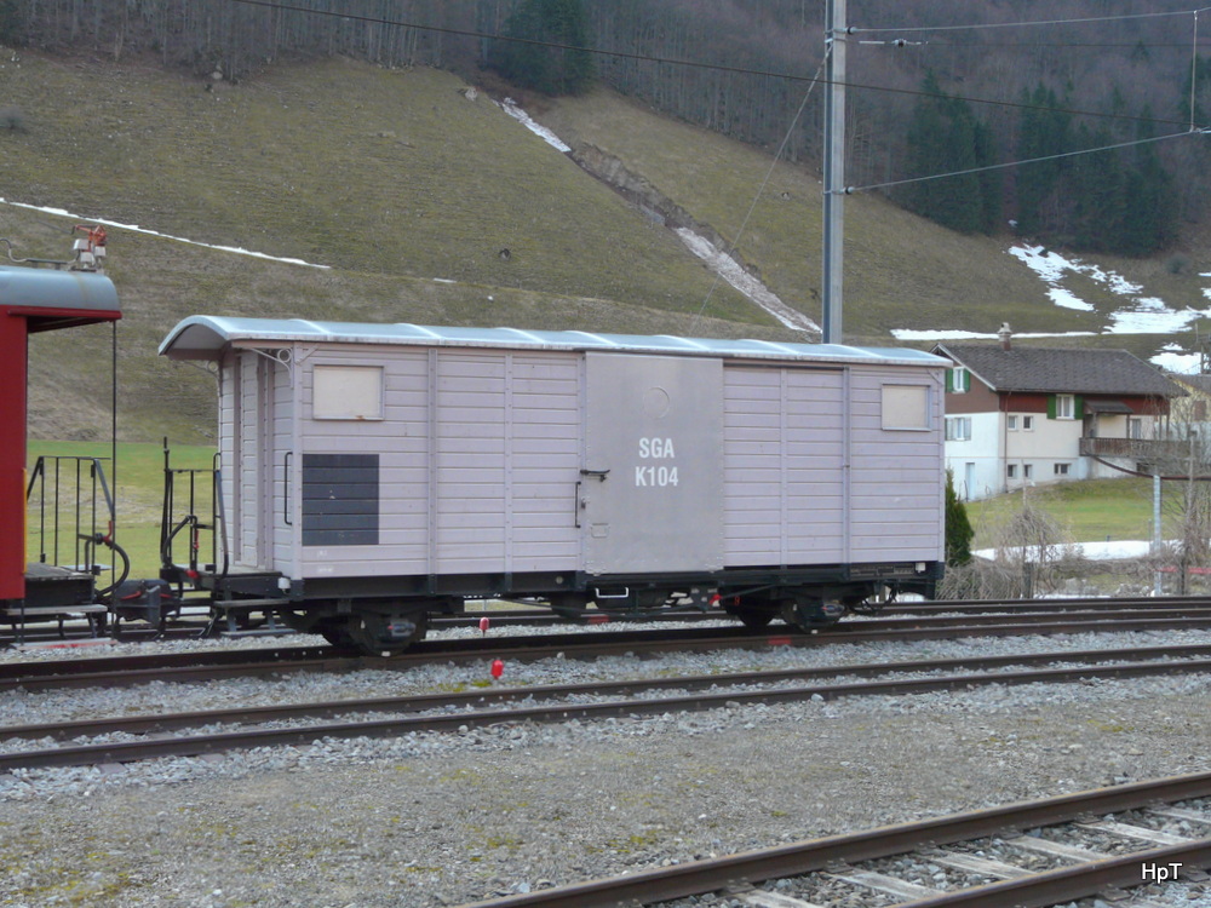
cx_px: 606
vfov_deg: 30.3
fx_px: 1679
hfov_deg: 39.7
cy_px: 454
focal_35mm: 48
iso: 160
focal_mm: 7.9
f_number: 3.2
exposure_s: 1/160
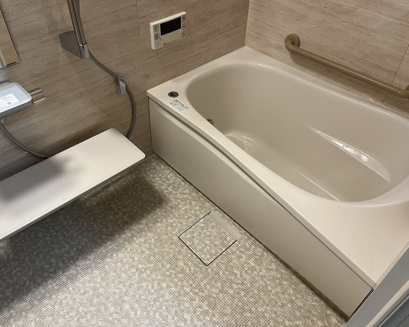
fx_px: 339
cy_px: 160
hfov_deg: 62.1
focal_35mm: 28
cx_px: 184
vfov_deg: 51.5
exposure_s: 1/60
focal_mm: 5.1
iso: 250
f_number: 1.6
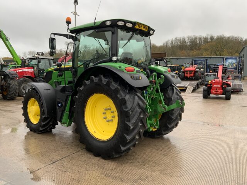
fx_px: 207
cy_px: 92
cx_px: 124
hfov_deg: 61.7
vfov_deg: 48.2
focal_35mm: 29
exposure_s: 1/122
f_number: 1.8
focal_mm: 3
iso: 50
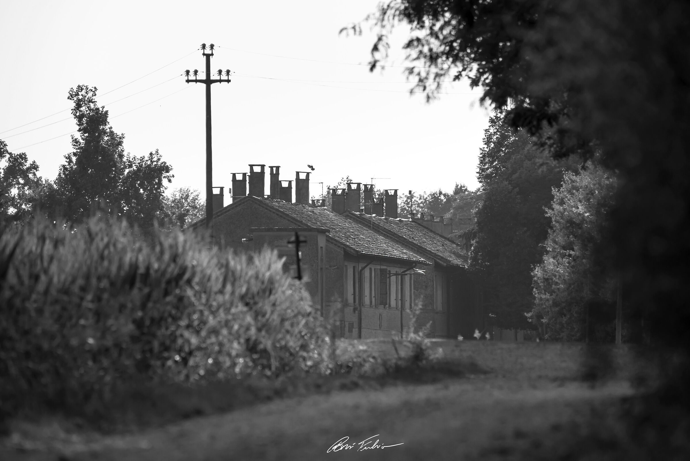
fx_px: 9586
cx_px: 345
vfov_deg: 2.8
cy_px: 230
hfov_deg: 4.1
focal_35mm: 500
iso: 800
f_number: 8
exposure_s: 1/800
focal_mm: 500
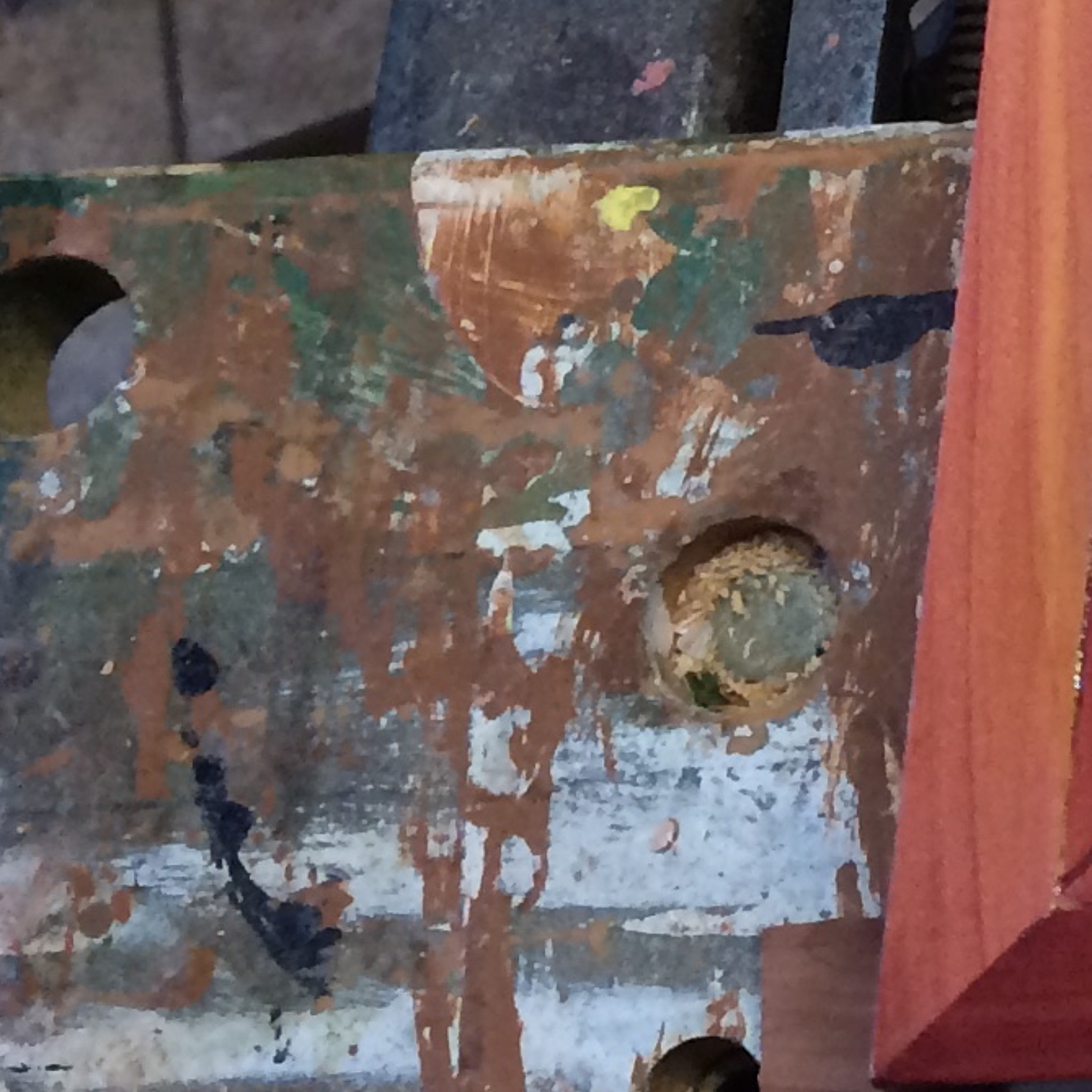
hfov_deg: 11.7
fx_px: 4461
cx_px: 2540
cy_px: -410
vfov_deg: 13.4
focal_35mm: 125
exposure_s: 1/30
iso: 80
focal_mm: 4.15
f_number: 2.2
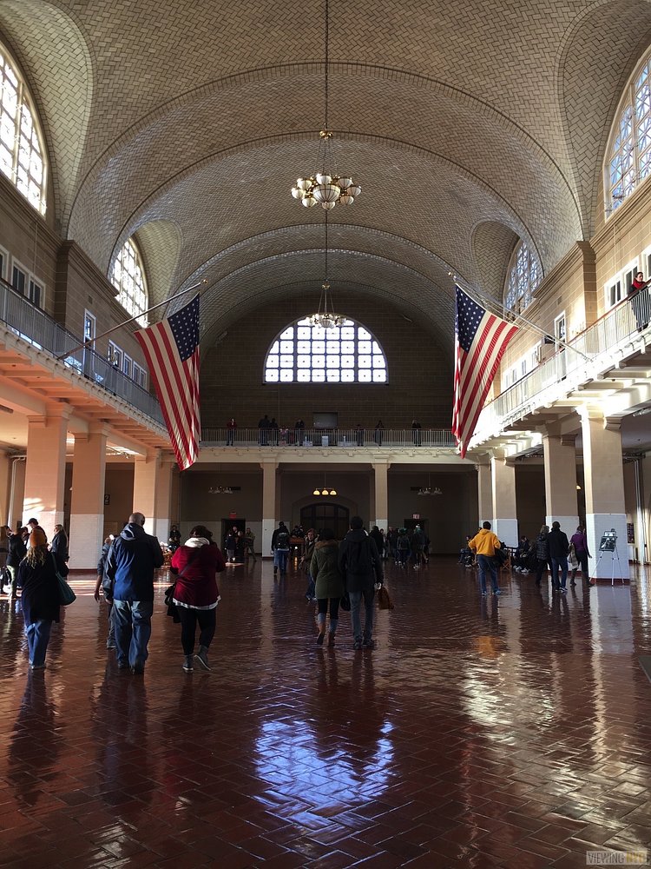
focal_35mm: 29
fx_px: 727
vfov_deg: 61.7
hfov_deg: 48.2
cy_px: 434
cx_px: 326
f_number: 2.2
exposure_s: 1/40
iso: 25
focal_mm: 4.15
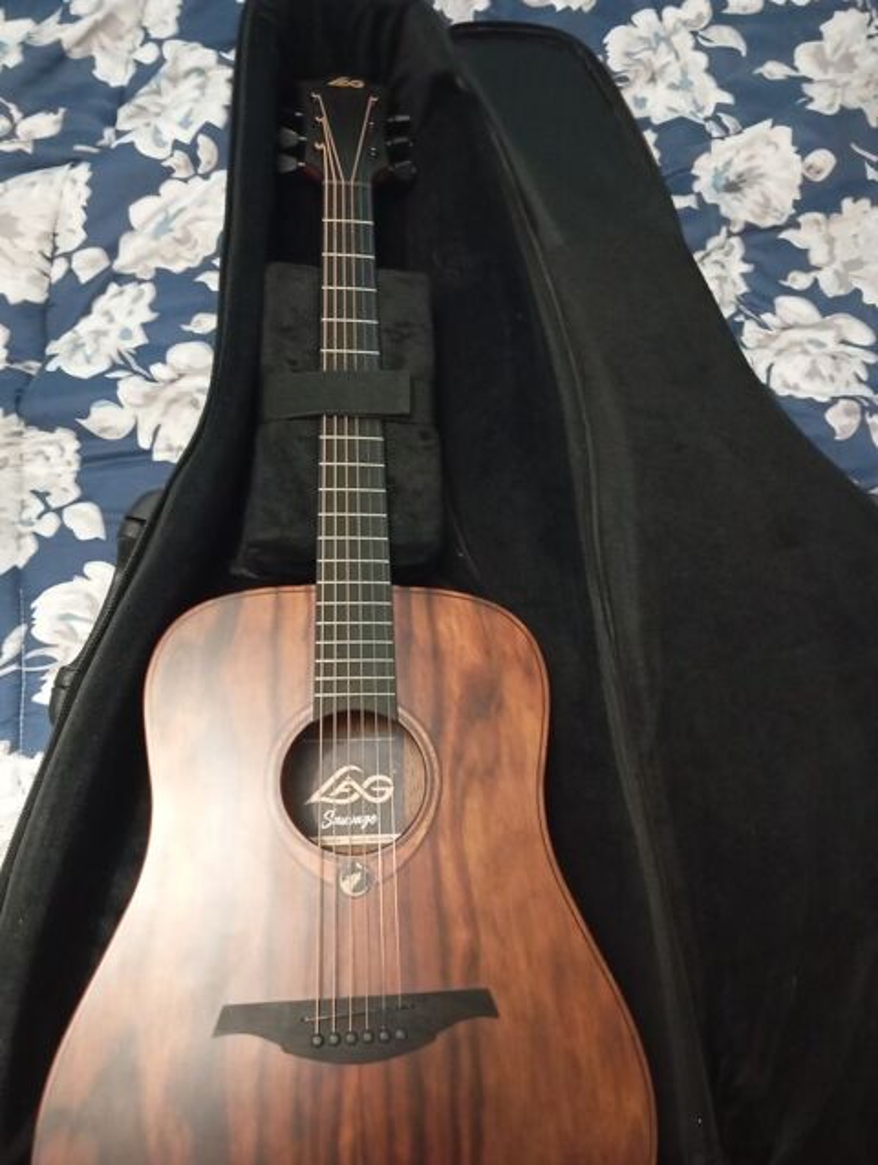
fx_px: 944
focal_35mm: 28
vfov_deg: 63.4
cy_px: 582
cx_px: 439
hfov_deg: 49.9
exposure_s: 1/20
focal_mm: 4.22
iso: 4502
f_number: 1.8
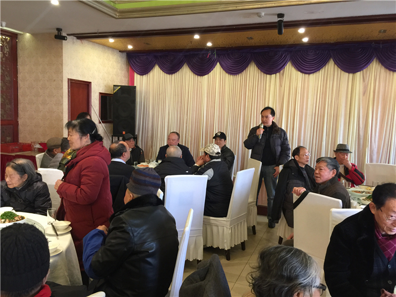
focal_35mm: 29
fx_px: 332
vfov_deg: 48.2
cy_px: 148
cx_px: 198
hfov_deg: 61.7
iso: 100
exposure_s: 1/17
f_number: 2.2
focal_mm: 4.15
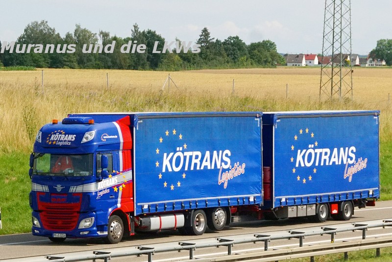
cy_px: 131
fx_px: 1144
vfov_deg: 13.1
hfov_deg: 19.4
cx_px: 196
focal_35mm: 105
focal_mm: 70
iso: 1000
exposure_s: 1/2500
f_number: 9
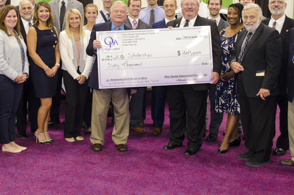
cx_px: 118
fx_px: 465
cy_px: 69
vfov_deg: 23.6
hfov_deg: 35.0
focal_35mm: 57
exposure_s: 1/60
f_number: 3.8
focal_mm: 22
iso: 1100
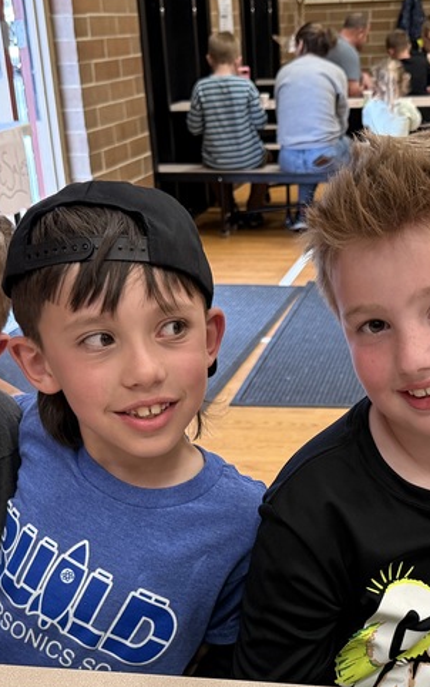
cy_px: 526
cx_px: 280
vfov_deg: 36.5
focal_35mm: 54
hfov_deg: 23.9
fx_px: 1011
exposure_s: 1/60
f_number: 1.78
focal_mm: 6.76
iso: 320
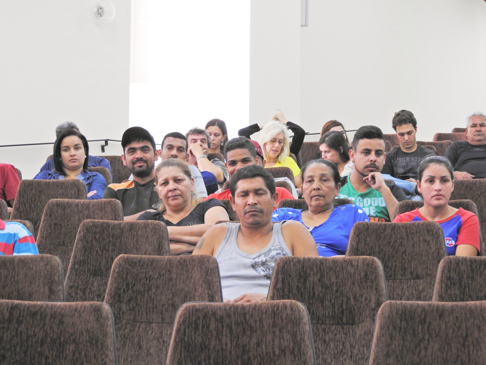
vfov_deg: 12.9
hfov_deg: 17.1
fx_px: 1615
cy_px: 182
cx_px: 243
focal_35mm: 115
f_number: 5
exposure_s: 1/20
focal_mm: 20.6
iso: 560
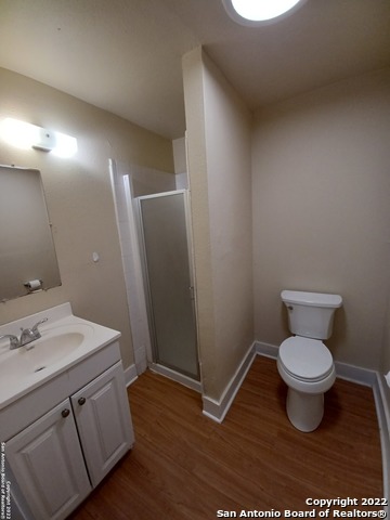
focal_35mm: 13
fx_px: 195
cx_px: 195
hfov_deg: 89.9
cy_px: 260
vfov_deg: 106.2
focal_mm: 1.42
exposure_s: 1/60
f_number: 2.2
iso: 125
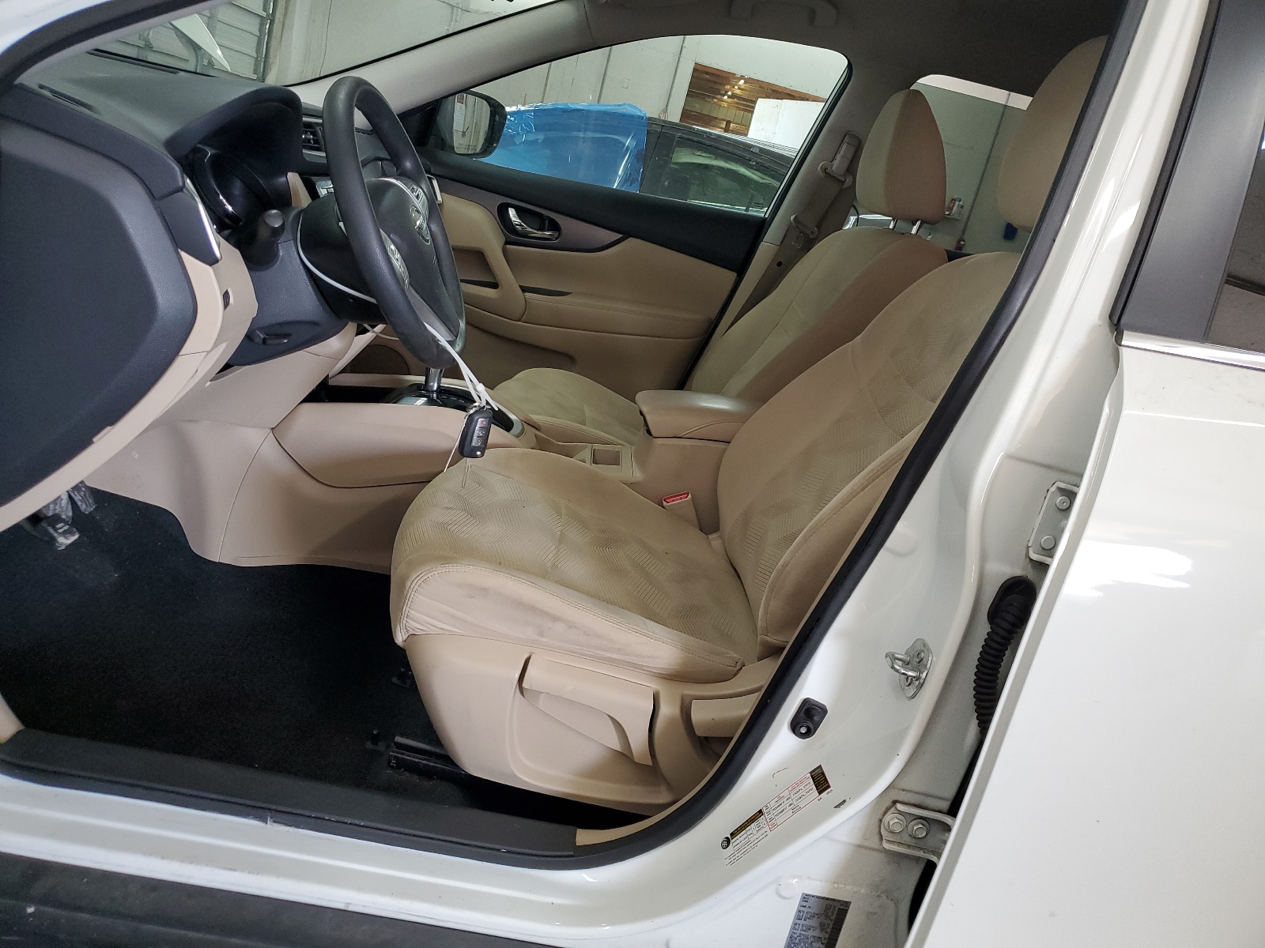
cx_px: 632
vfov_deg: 53.1
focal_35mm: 26
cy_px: 474
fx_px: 950
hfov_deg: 67.3
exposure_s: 1/60.2
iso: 93
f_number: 1.5
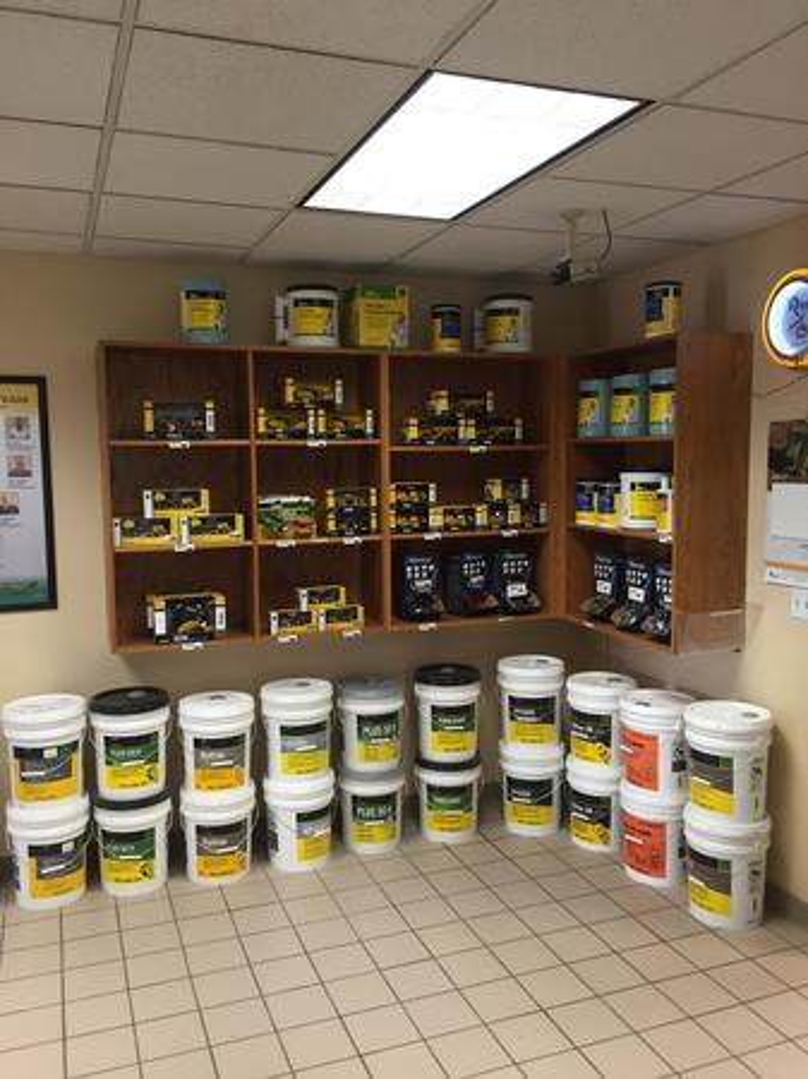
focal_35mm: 29
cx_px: 404
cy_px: 540
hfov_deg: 48.2
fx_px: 903
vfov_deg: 61.7
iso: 64
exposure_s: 1/30
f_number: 2.2
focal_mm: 4.15
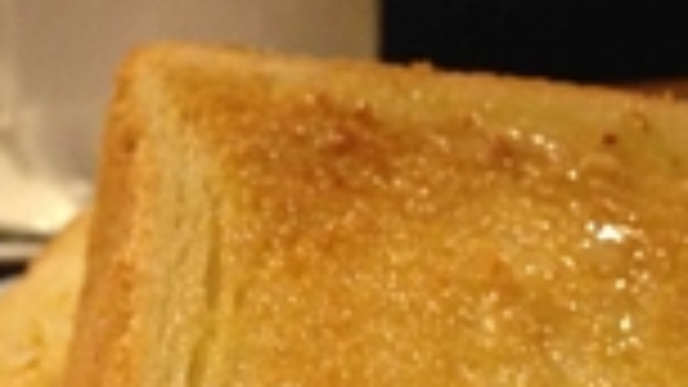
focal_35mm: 99
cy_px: 353
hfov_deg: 21.6
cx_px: 400
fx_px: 1806
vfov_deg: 12.1
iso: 250
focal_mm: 4.13
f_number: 2.4
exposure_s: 1/20
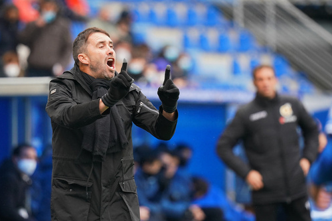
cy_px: 100
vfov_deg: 1.7
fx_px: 7403
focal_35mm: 803
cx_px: 142
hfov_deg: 2.6
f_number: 6.3
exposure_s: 1/1000
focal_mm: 553
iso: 2000
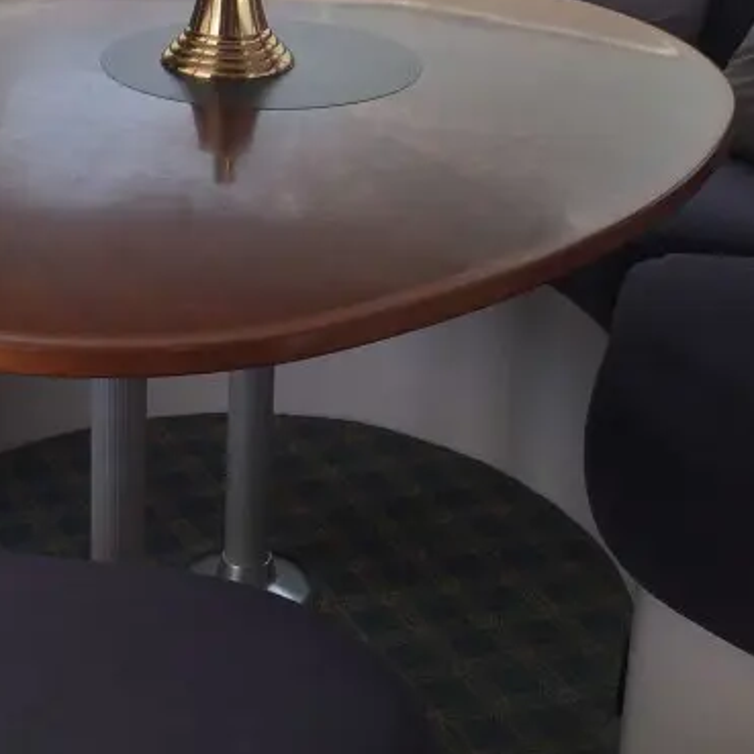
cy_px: 217
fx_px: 1824
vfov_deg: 23.2
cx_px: 227
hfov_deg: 23.2
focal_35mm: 74
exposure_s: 1/237
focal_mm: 4.15
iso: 32
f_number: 2.2
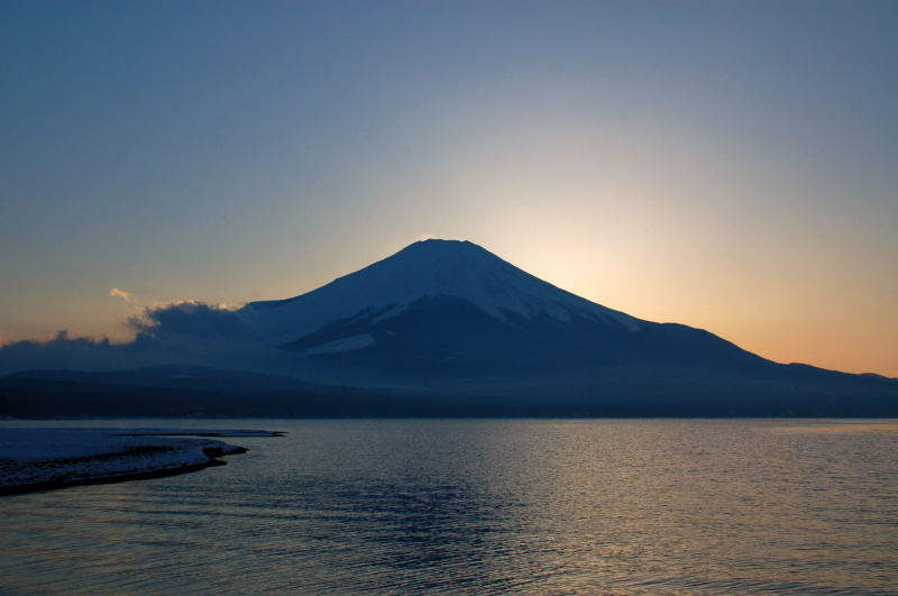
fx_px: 1046
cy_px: 298
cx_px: 449
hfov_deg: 46.5
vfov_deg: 31.8
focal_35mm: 42
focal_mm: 28
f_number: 13
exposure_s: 1/640
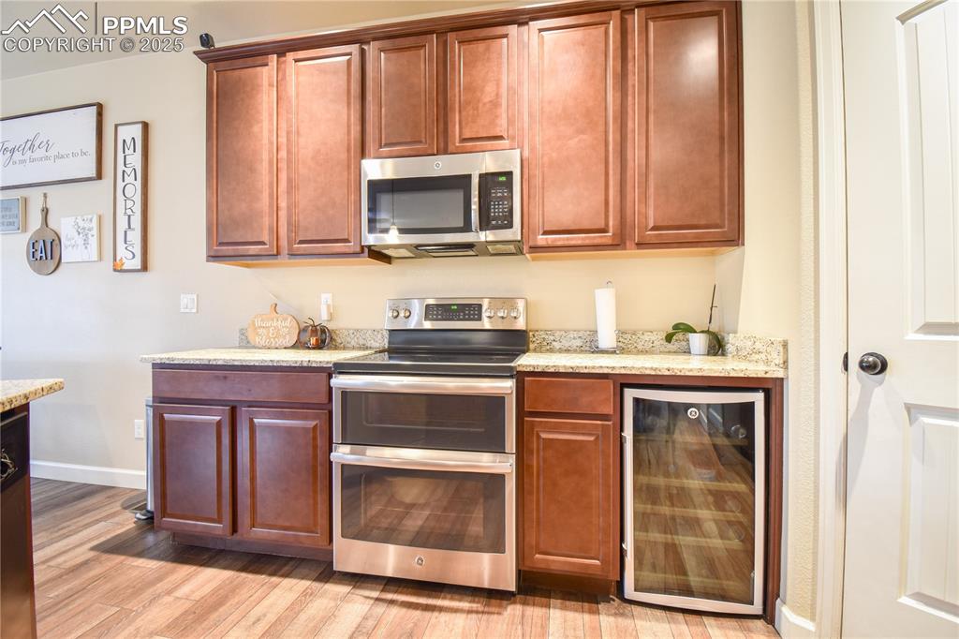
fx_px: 399
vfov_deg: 77.3
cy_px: 320
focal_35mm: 15
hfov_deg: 100.4
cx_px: 480
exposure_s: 1/2
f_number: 8
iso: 320
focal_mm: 10
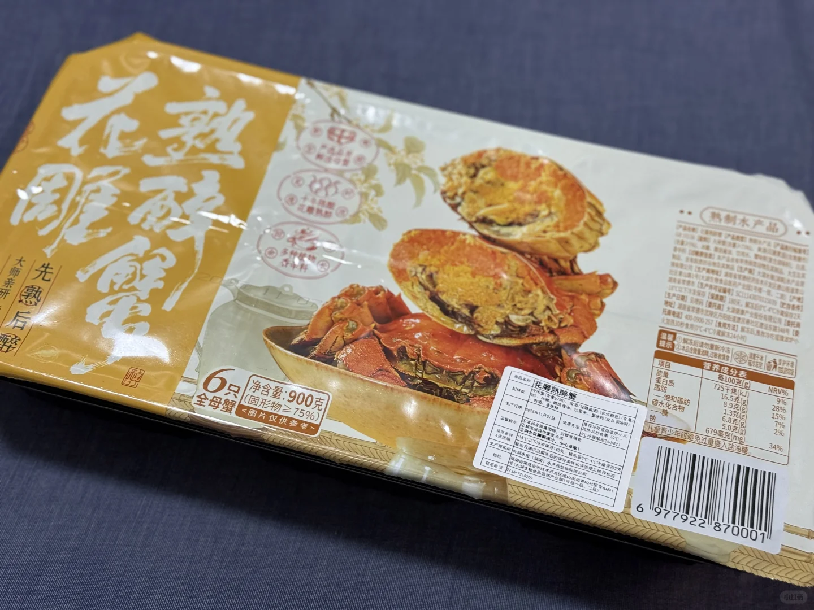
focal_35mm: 48
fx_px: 1129
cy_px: 305
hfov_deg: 39.7
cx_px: 407
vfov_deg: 30.3
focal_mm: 6.76
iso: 200
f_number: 1.78
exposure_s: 1/53
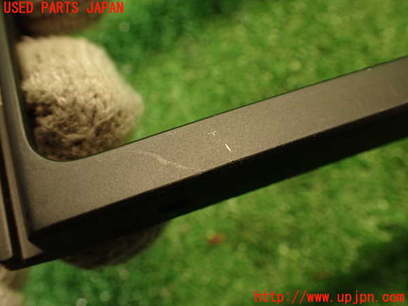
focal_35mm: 32
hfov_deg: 56.8
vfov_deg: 44.2
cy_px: 153
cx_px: 204
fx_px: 377
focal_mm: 5.79
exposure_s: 1/30
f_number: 2.4
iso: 400
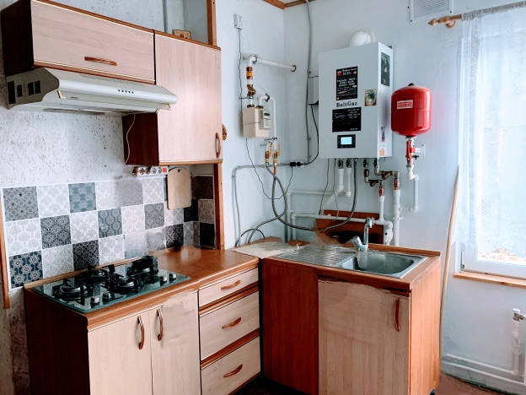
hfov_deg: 67.3
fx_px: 395
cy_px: 198
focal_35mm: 26
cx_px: 263
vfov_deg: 53.1
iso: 400
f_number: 1.8
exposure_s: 1/60
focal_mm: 4.25
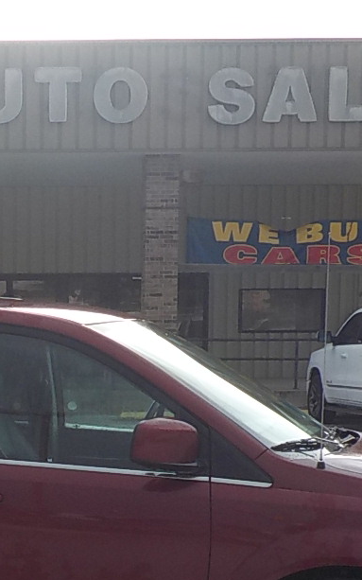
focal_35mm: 83
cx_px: -31
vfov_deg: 24.3
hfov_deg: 15.3
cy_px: 509
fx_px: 1310
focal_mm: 4.1
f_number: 3.3
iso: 125
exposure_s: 1/160
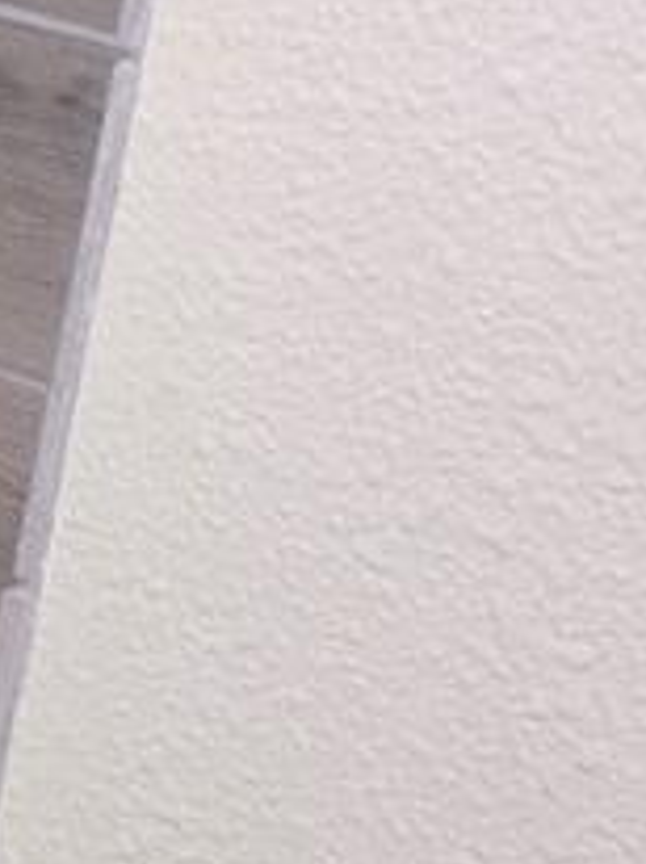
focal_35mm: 134
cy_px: 482
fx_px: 3341
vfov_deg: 14.7
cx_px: -1019
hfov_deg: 9.5
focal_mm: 6.3
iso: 500
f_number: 1.7
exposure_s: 1/120
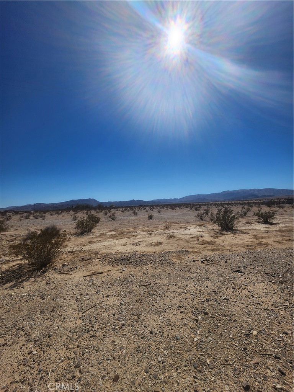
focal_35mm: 13
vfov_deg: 106.2
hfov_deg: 89.9
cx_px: 147
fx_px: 147
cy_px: 196
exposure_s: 1/5515
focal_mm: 1.7
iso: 32
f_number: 2.2
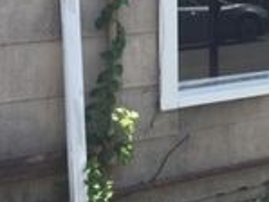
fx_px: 754
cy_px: -87
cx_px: 332
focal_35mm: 97
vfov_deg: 14.4
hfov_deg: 19.0
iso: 32
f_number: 2.2
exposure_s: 1/964
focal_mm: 4.15
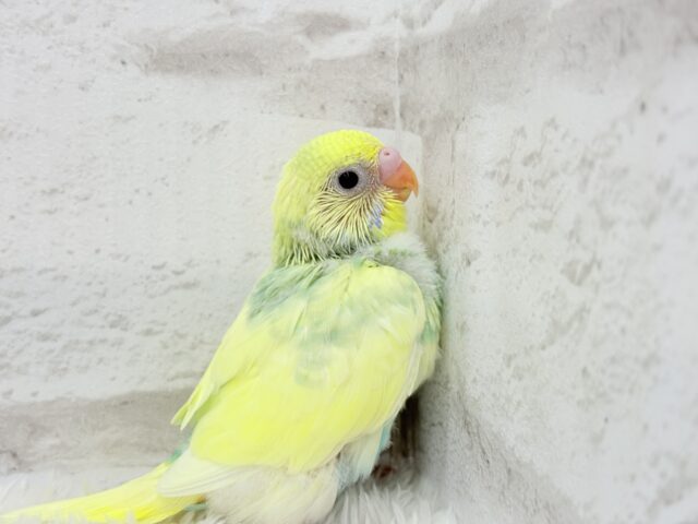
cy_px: 262
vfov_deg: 28.0
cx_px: 349
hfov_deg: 36.8
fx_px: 1049
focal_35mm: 52
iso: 64
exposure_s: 1/100
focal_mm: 5.96
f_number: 1.6
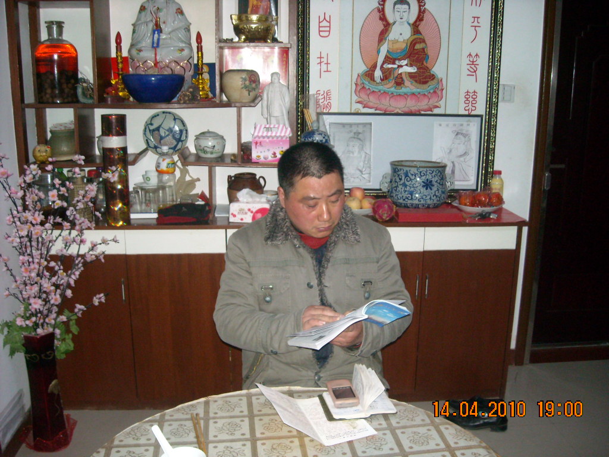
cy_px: 228
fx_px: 616
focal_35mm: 35
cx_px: 304
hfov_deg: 52.6
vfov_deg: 40.7
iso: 400
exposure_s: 1/60
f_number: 2.8
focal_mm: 5.7
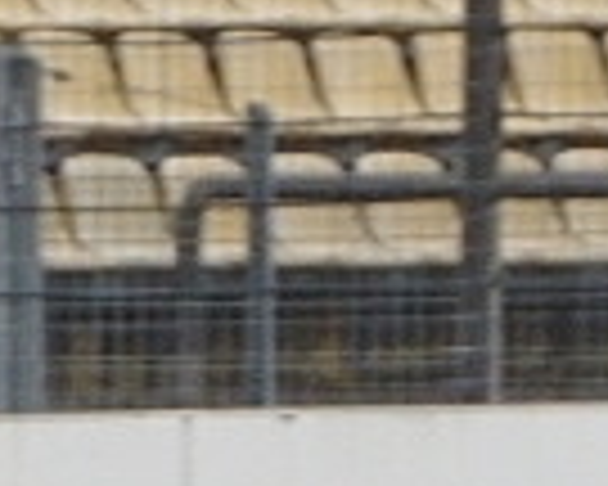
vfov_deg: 0.7
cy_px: 1640
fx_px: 38382
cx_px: -631
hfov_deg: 0.9
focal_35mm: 2133
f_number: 5.6
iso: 500
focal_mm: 160
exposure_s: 1/800
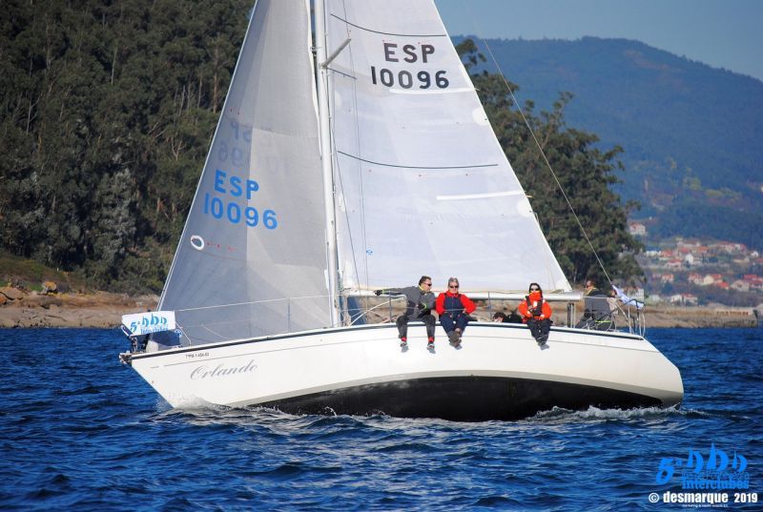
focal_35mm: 225
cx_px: 382
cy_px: 256
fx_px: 4778
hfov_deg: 9.1
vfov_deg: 6.1
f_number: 5
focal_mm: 150
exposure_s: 1/1600
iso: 200
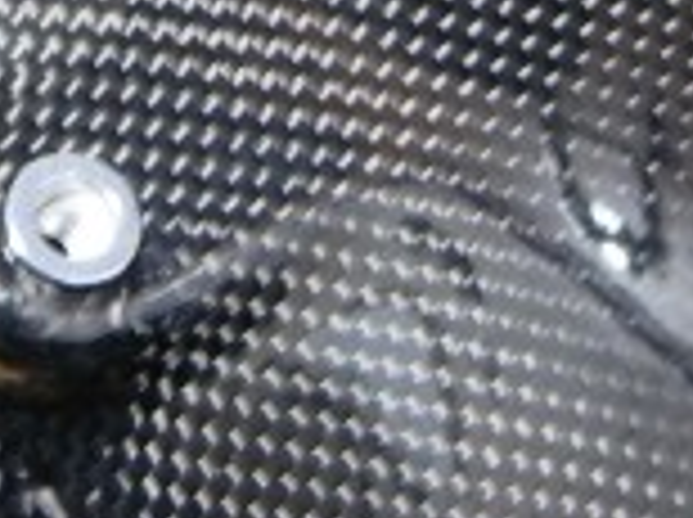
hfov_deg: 7.5
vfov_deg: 5.5
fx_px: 5297
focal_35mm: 265
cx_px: 54
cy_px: -270
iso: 200
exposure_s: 1/5
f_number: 2.8
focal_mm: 14.1
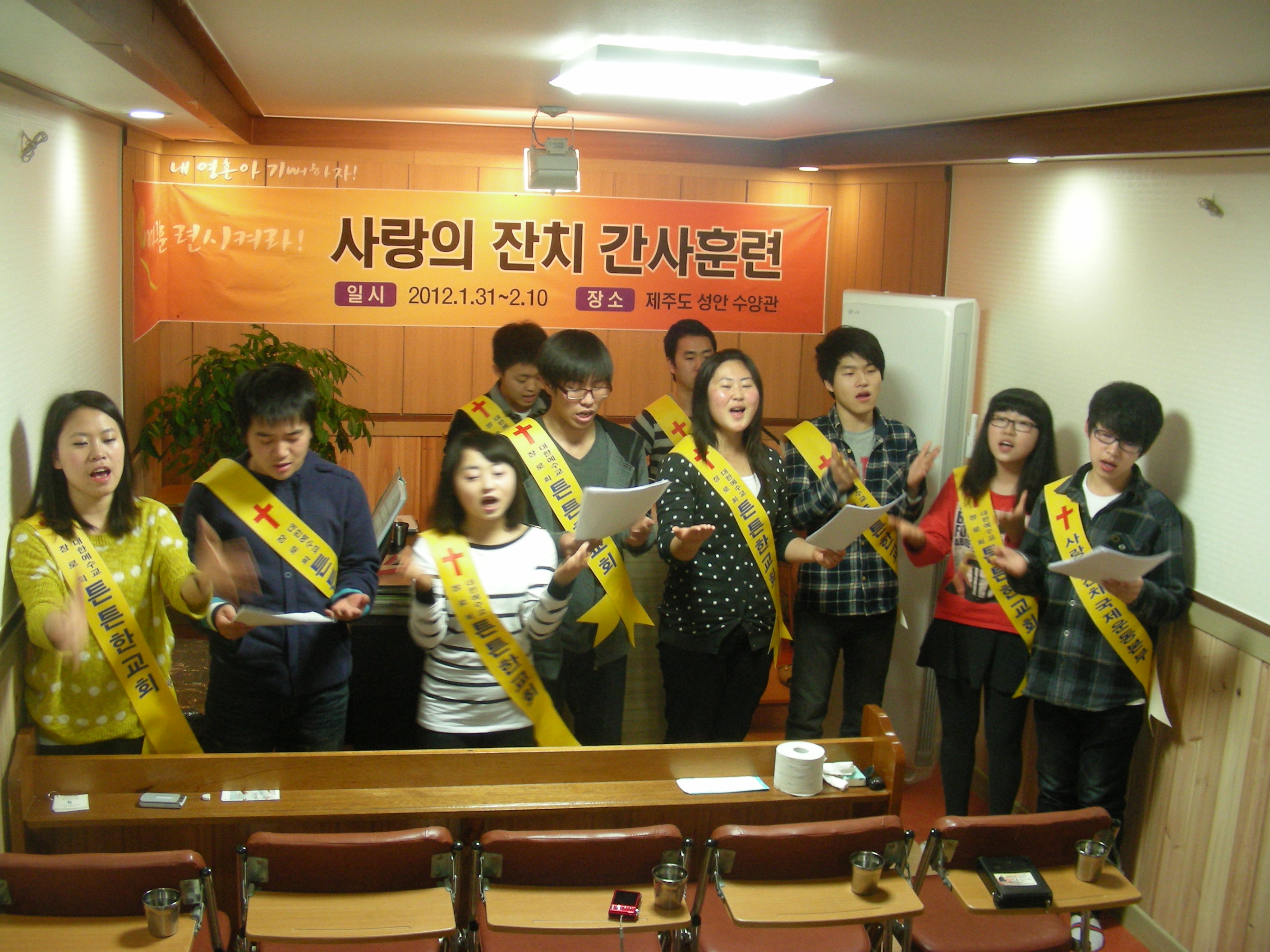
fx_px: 1394
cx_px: 635
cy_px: 476
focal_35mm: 38
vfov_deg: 37.7
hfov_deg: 49.0
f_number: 3.5
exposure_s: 1/13.7
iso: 200
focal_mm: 6.3
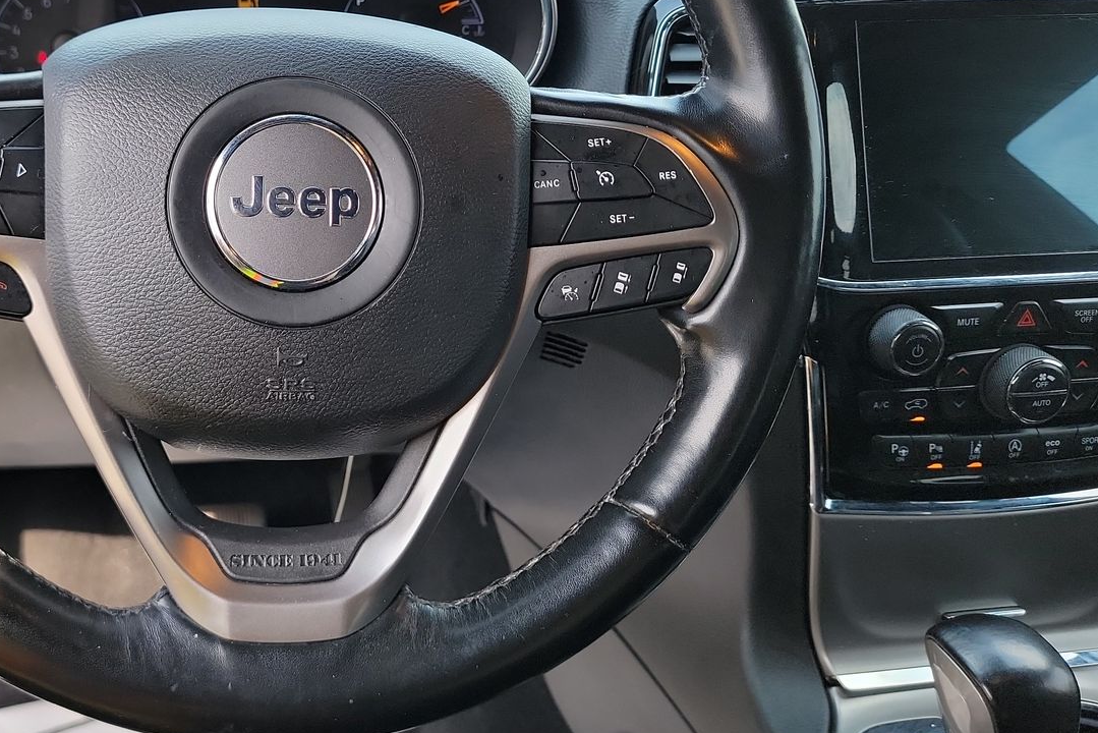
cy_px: 231
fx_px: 1129
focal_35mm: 37
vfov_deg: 35.5
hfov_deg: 50.1
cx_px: 299
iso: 91
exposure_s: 1/119
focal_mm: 6.7
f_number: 1.8
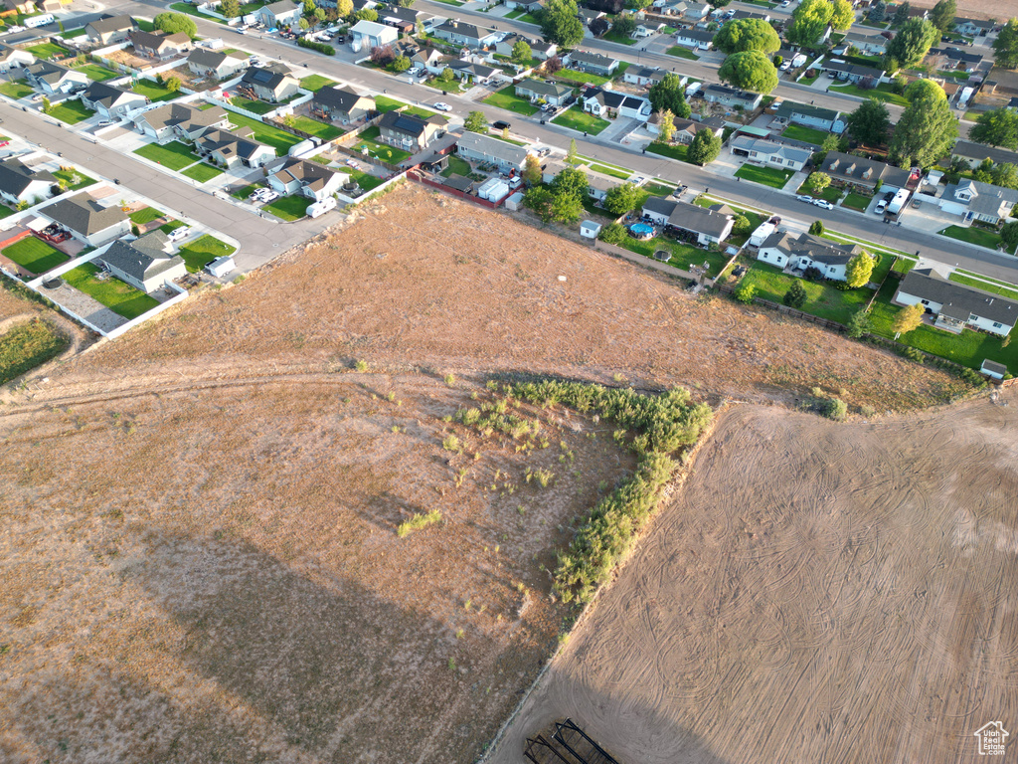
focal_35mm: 24
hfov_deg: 71.6
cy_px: 382
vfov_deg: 56.8
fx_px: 706
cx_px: 509
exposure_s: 1/400
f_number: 1.7
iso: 100
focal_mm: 6.72
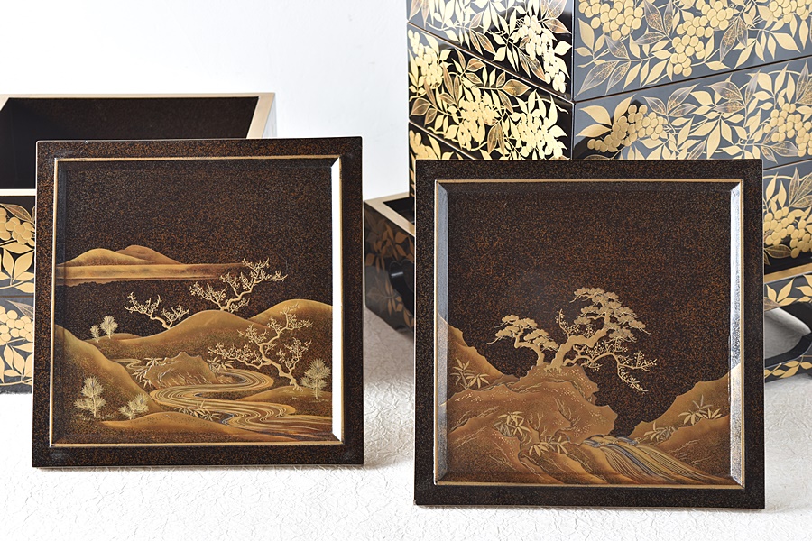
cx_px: 406
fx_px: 1861
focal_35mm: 82
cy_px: 270
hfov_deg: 24.6
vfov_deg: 16.6
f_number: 5.6
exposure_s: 1/3
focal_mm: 55
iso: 200
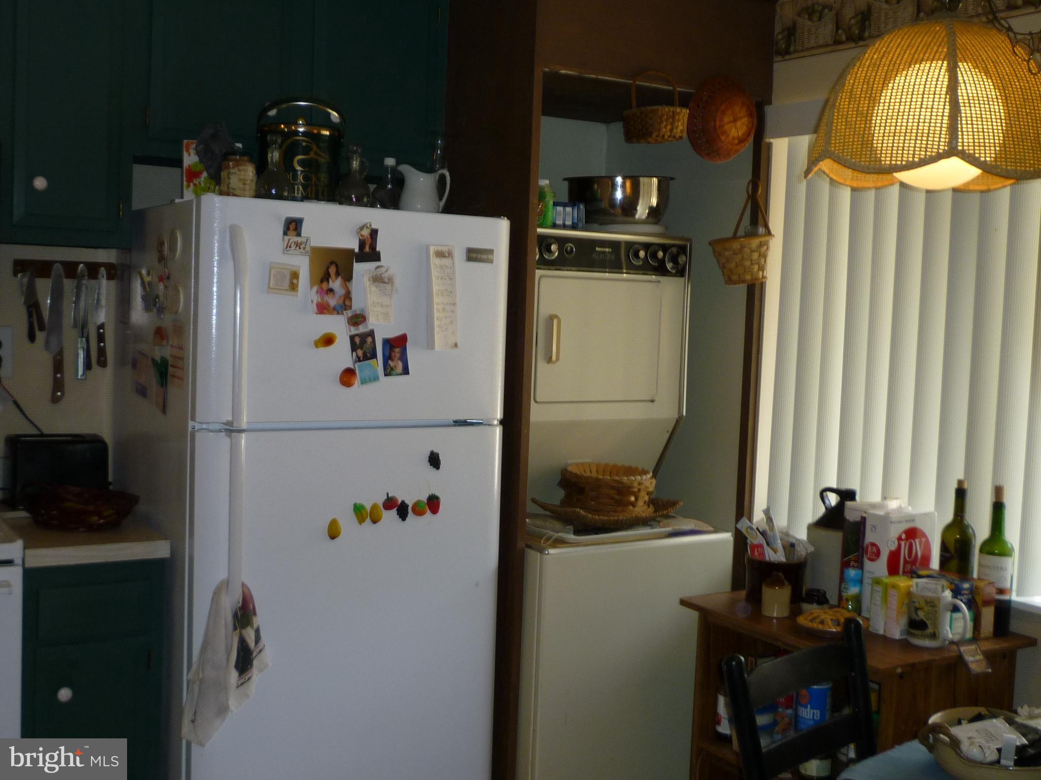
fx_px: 1203
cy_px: 390
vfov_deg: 36.0
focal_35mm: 40
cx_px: 520
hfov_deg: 46.8
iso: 100
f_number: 3.3
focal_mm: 5.2
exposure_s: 1/30
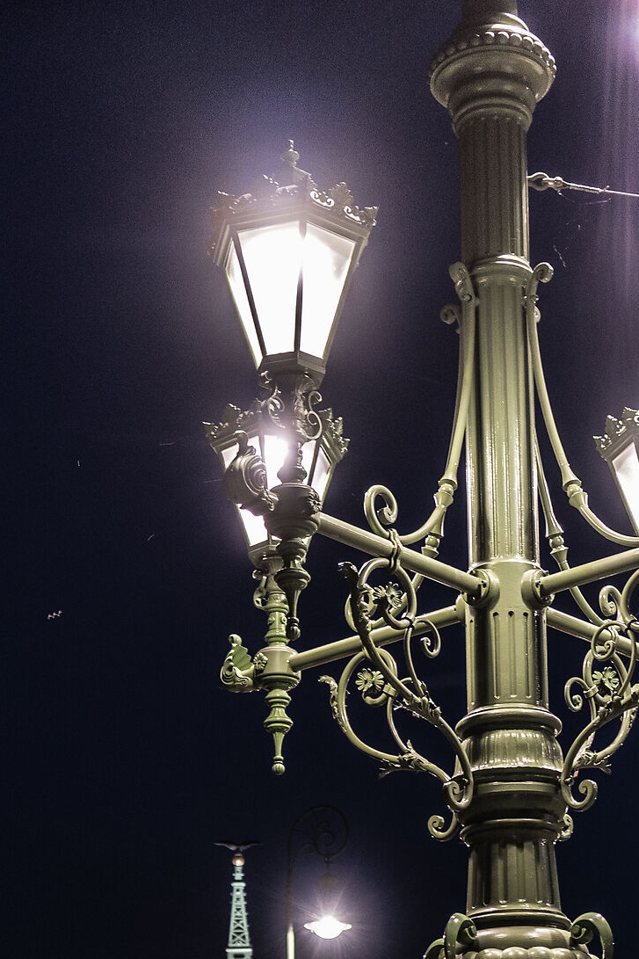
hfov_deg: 17.7
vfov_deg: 24.9
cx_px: 324
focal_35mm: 77
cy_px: 997
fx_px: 2051
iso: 320
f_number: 2.8
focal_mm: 35
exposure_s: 1/15
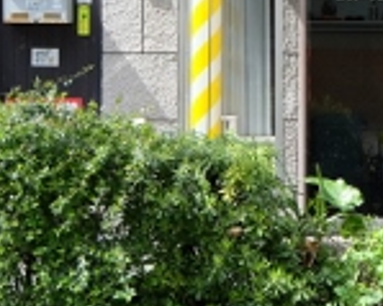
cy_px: 17
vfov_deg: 9.0
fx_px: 1926
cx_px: 553
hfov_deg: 11.0
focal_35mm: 170
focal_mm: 35.8
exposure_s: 1/450
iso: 400
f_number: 4.5
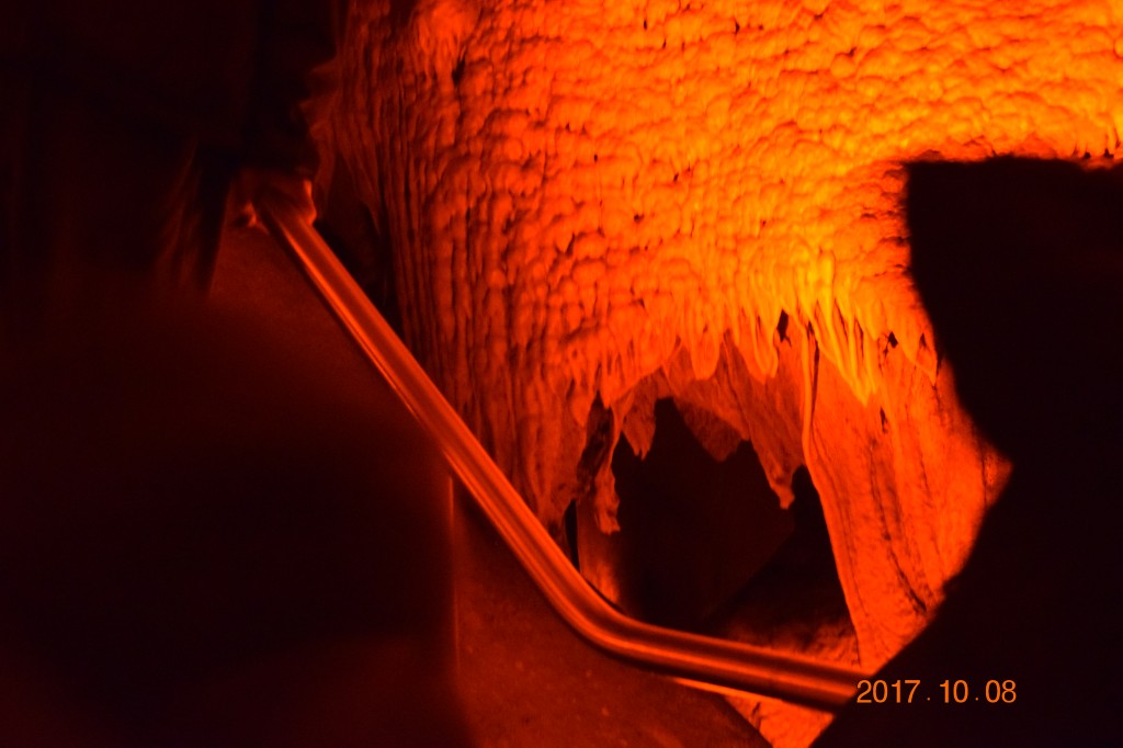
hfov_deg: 28.1
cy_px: 374
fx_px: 2245
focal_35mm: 72
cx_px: 562
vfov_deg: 18.9
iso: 6400
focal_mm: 48
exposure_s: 1/4
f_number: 5.3
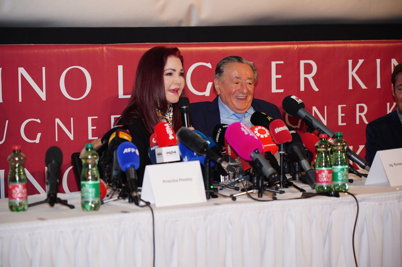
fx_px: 1171
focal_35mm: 105
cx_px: 201
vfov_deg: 13.0
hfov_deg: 19.5
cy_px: 134
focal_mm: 105
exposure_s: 1/160
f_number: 4
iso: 1600
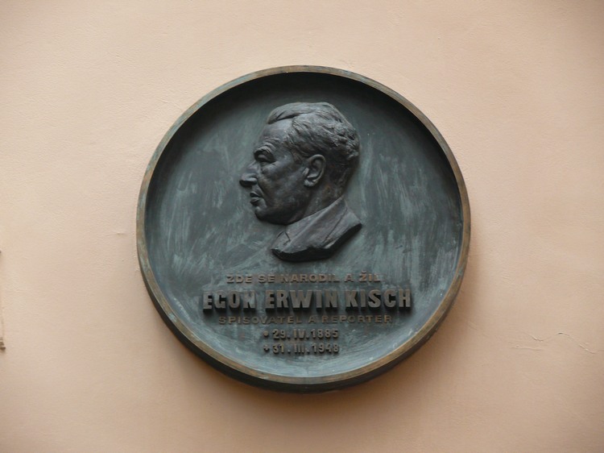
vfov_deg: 8.6
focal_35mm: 172
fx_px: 3000
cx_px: 302
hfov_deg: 11.5
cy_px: 226
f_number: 3.6
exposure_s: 1/125
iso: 200
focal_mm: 36.4
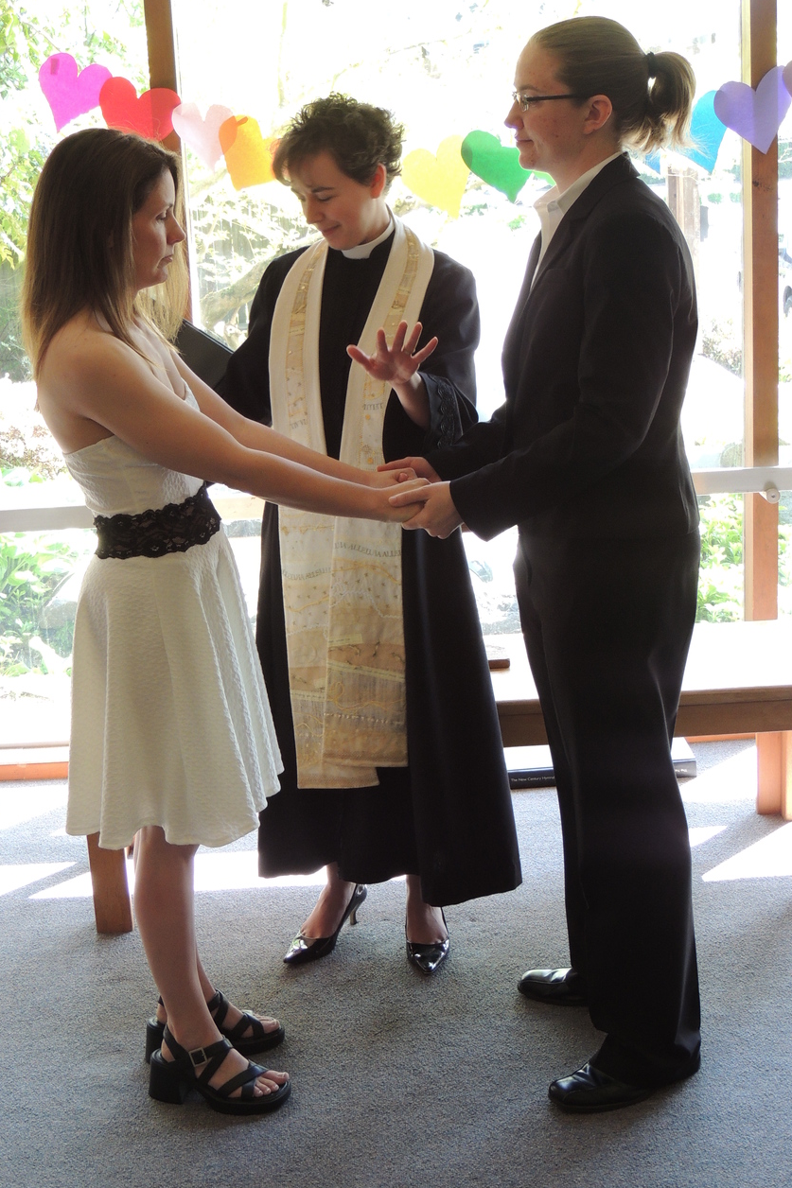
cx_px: 387
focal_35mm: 53
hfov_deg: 25.5
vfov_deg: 37.5
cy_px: 587
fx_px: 1749
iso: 280
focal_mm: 8.9
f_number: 3.6
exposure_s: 1/50
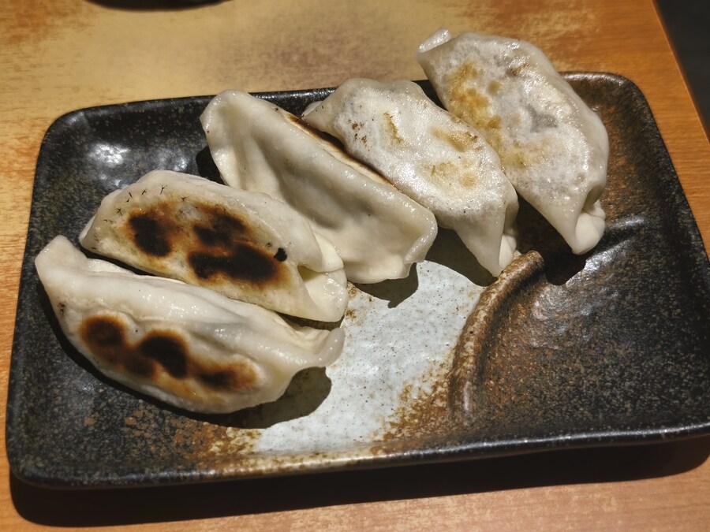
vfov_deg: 31.5
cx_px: 355
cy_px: 266
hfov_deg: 41.2
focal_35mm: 46
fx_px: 943
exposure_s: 1/60
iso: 320
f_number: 1.65
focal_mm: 6.18
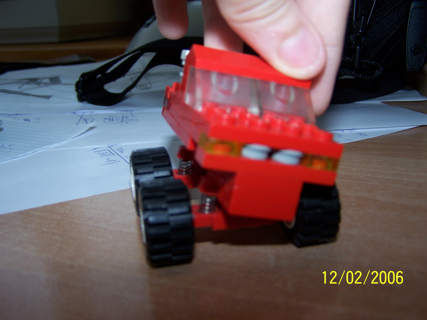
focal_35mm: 38
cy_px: 160
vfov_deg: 37.7
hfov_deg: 49.0
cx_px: 214
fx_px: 469
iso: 80
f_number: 2.8
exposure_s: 1/60
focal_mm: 6.3
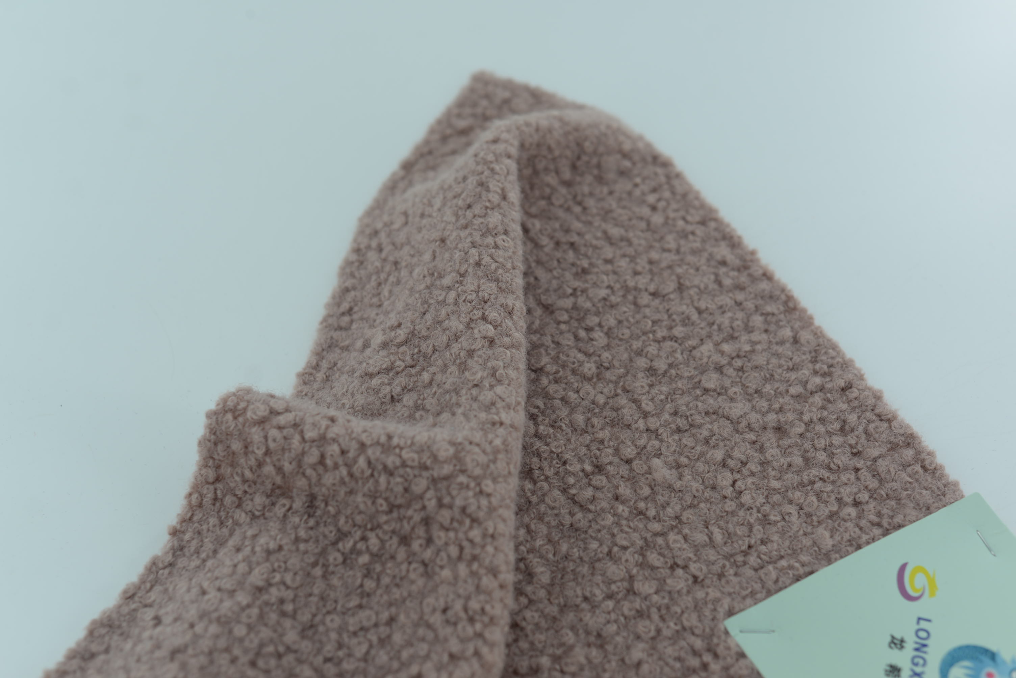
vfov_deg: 27.0
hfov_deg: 39.6
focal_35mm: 50
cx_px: 508
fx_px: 1412
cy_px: 339
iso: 100
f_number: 3.5
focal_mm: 50
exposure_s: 1/250
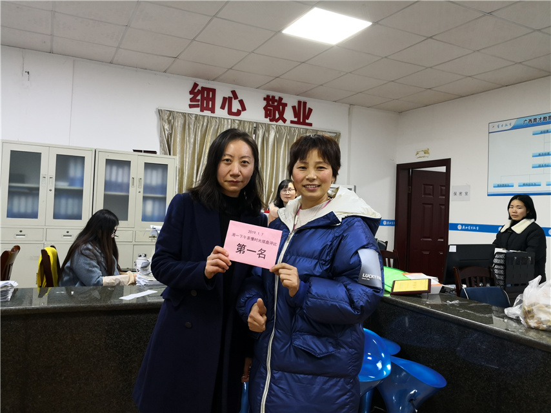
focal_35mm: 27
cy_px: 206
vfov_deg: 51.3
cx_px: 276
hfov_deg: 65.3
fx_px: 430
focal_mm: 3.95
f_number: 1.6
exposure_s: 1/33.3
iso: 160
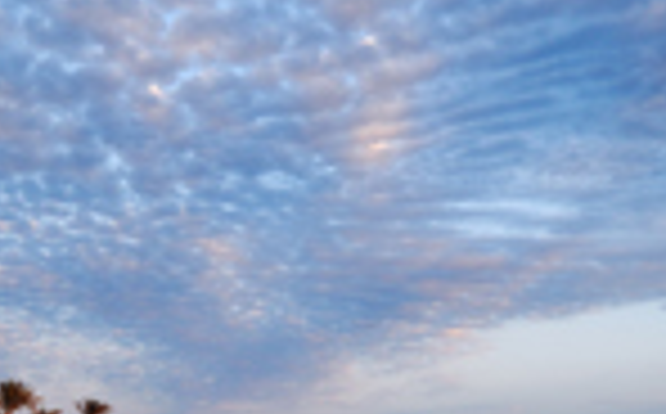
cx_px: 259
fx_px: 816
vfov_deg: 27.4
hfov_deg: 44.1
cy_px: 374
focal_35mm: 45
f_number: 11
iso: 100
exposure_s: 1/4
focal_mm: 10
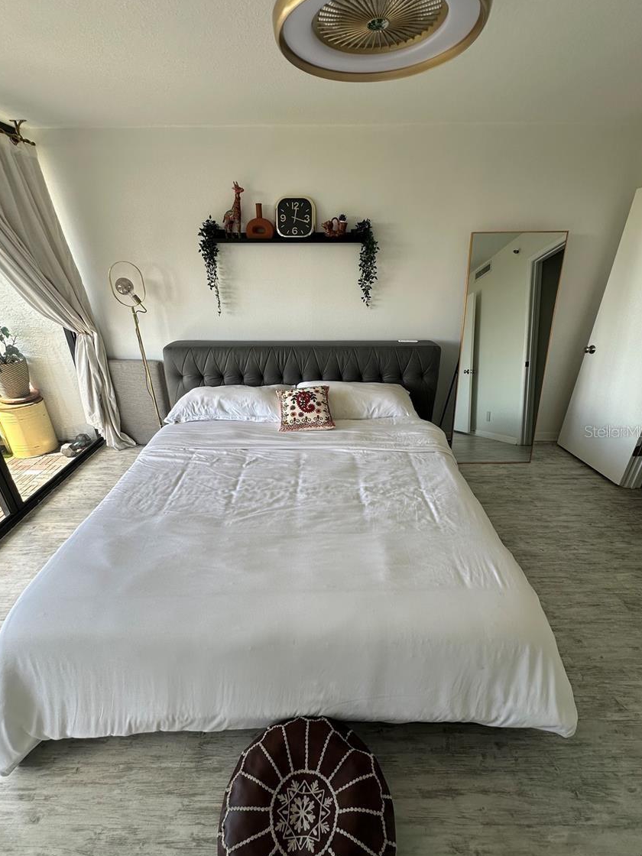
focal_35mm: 15
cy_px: 431
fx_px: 371
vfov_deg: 98.2
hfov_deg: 81.7
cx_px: 313
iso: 40
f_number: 2.2
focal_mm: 2.22
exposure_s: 1/209
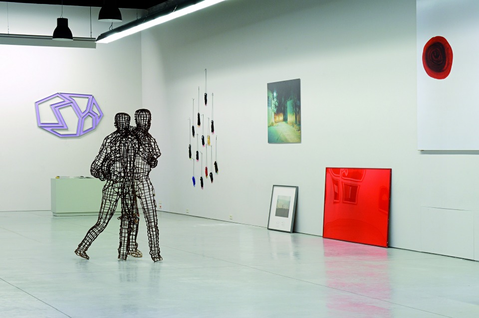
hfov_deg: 24.6
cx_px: 240
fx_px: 1097
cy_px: 159
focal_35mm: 82
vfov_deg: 16.5
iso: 200
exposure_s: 1
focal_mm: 55
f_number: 16
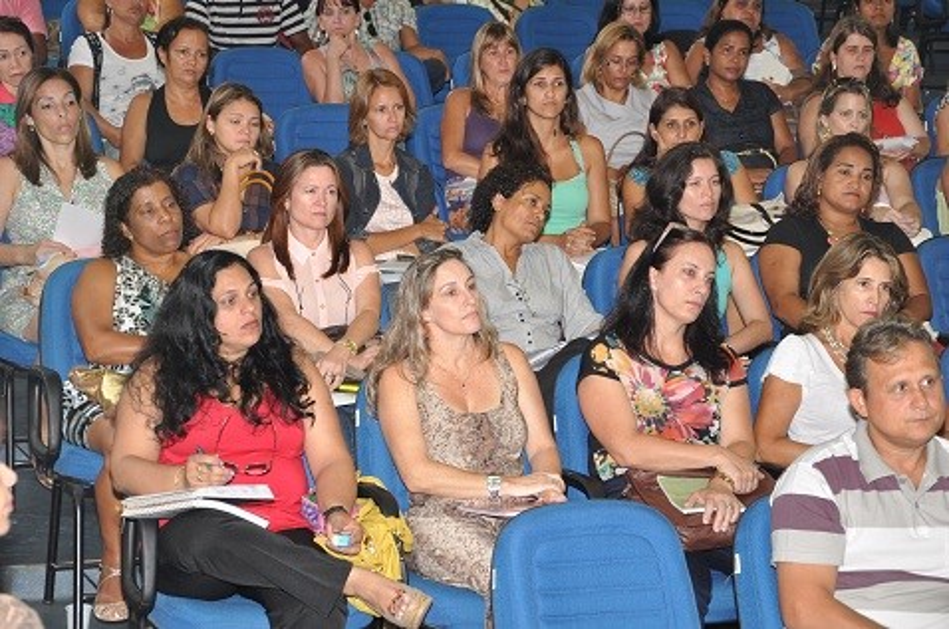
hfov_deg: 20.6
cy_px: 314
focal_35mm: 99
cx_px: 474
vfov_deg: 13.8
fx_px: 2605
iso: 400
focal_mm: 66
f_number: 5.3
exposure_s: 1/40
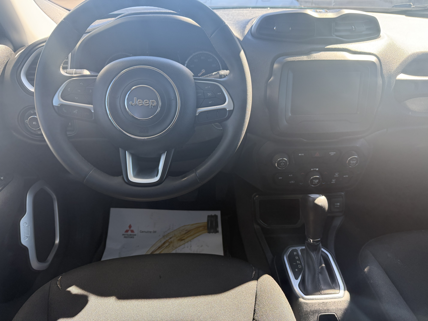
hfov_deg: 71.6
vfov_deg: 56.8
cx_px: 214
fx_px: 297
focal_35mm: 24
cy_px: 160
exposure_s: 1/165
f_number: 1.78
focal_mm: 6.76
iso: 125
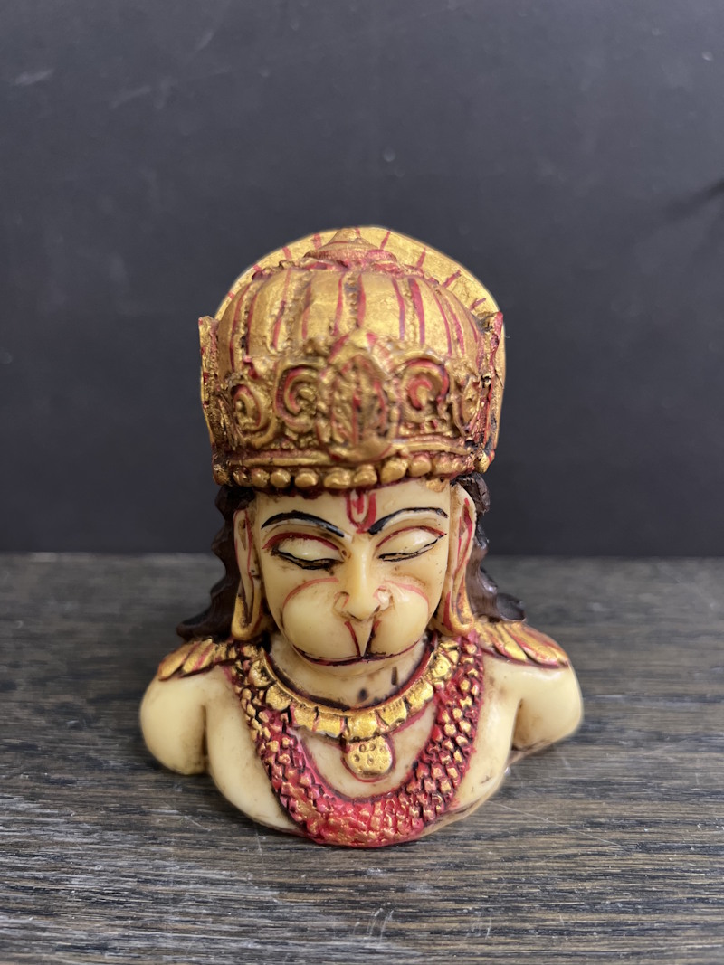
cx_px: 362
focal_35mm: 26
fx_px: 725
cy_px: 482
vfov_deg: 67.3
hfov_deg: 53.1
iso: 320
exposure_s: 1/50
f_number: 1.5
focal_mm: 5.7
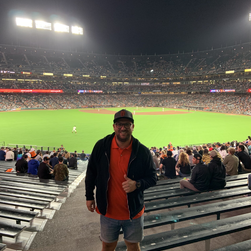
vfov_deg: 52.5
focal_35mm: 31
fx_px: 254
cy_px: 126
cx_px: 116
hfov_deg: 52.5
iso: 64
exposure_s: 1/59
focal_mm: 4.25
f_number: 1.8
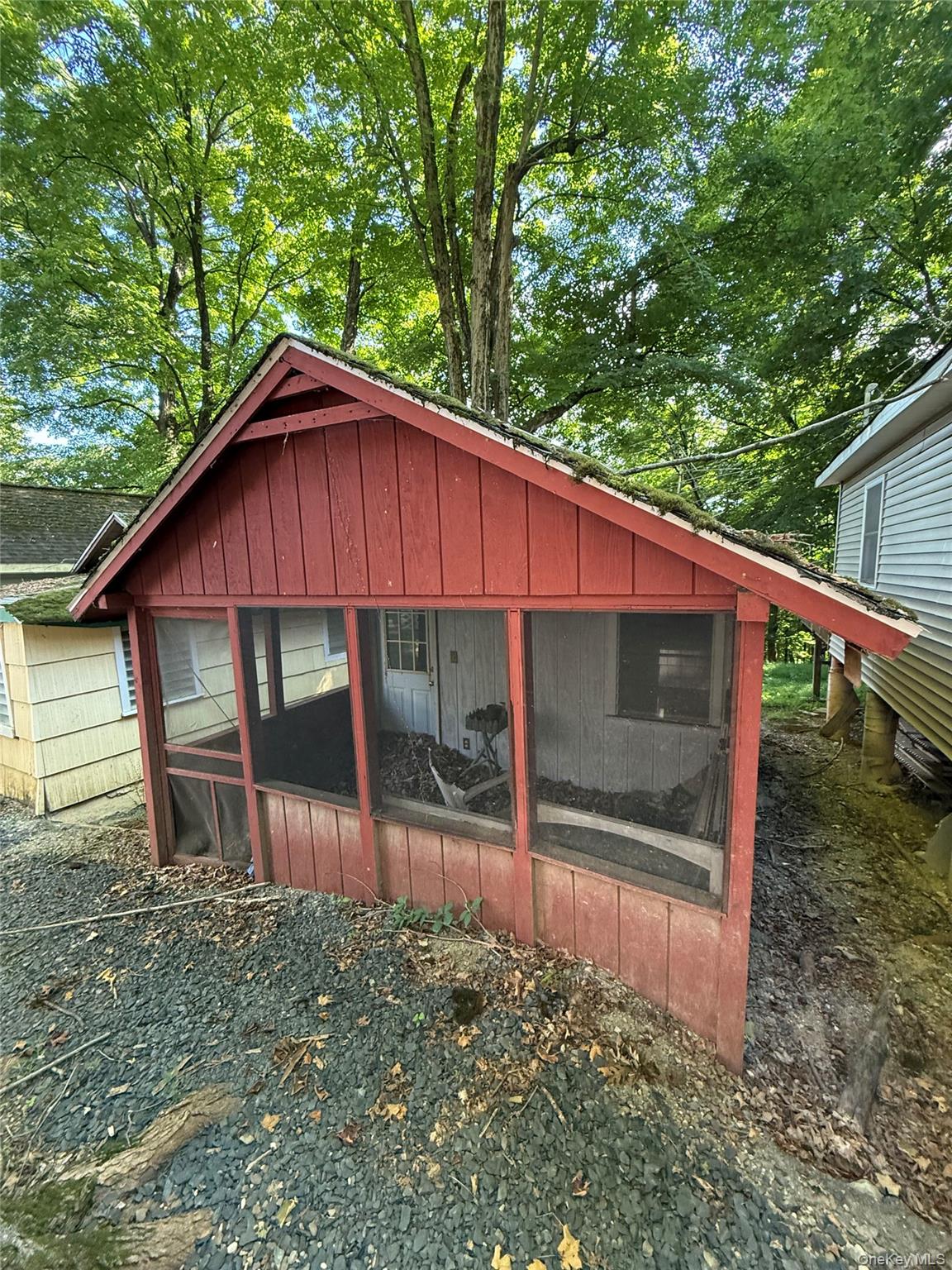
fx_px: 513
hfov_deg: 85.7
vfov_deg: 102.1
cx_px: 476
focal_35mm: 14
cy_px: 635
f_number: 2.2
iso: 320
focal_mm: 2.22
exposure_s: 1/99
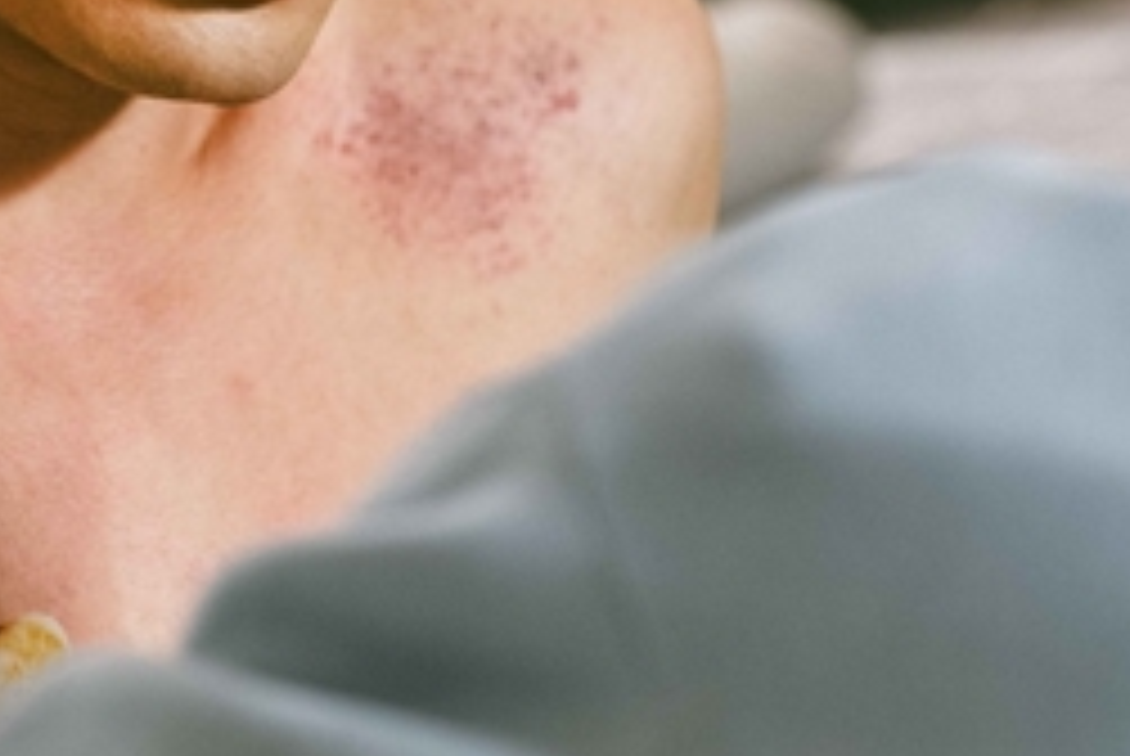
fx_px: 12979
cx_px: 360
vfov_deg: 3.3
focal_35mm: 413
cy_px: -36
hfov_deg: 5.0
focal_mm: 115
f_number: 2.8
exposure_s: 1/125
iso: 1600
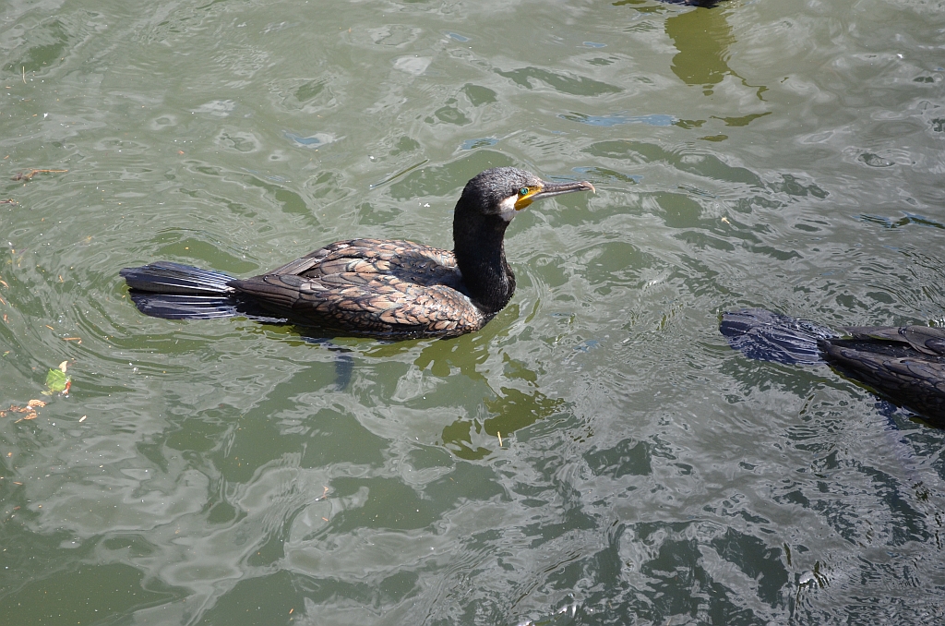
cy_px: 313
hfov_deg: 24.7
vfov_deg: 16.5
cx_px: 472
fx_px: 2161
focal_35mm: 82
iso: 800
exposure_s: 1/800
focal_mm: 55
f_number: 5.6
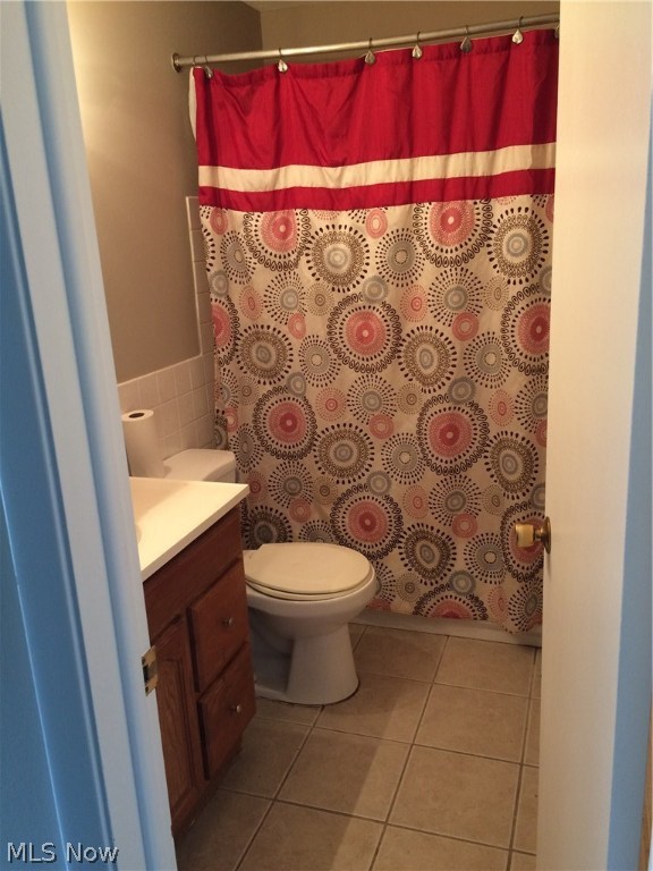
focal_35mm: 29
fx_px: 729
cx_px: 326
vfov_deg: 61.7
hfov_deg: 48.2
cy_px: 436
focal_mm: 4.15
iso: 125
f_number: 2.2
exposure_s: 1/30
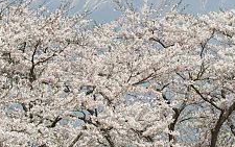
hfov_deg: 6.8
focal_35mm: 307
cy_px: -5
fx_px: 1968
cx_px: 193
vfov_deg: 4.3
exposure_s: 1/125
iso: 50
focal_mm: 26.3
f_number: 9
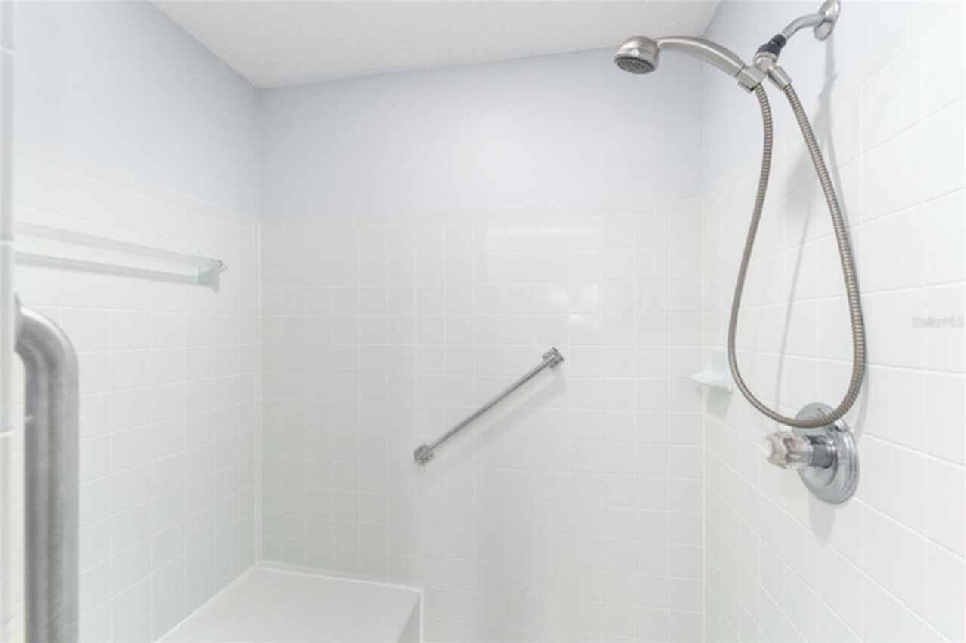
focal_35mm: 15
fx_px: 402
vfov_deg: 77.3
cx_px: 483
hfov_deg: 100.4
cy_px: 322
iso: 400
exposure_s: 1/4
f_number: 7.1
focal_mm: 15
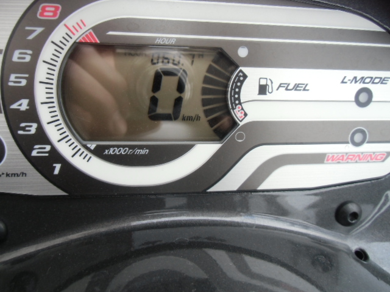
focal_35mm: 24
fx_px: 270
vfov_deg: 56.8
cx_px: 195
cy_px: 146
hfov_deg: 71.6
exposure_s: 1/125
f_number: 3
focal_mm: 4.24
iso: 200
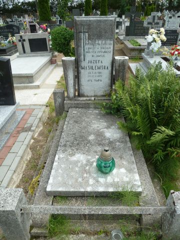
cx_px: 90
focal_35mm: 25
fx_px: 173
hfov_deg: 54.9
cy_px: 120
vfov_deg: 69.4
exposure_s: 1/250
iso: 80
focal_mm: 4.1
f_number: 4
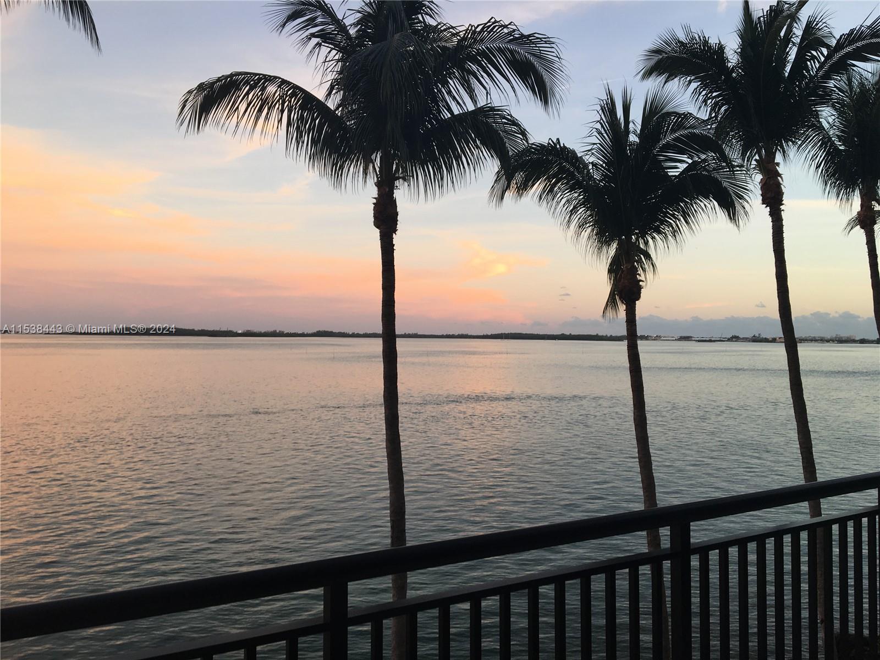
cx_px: 440
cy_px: 330
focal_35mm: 29
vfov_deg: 48.2
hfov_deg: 61.7
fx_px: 737
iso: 25
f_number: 2.2
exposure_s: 1/60
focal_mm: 4.15
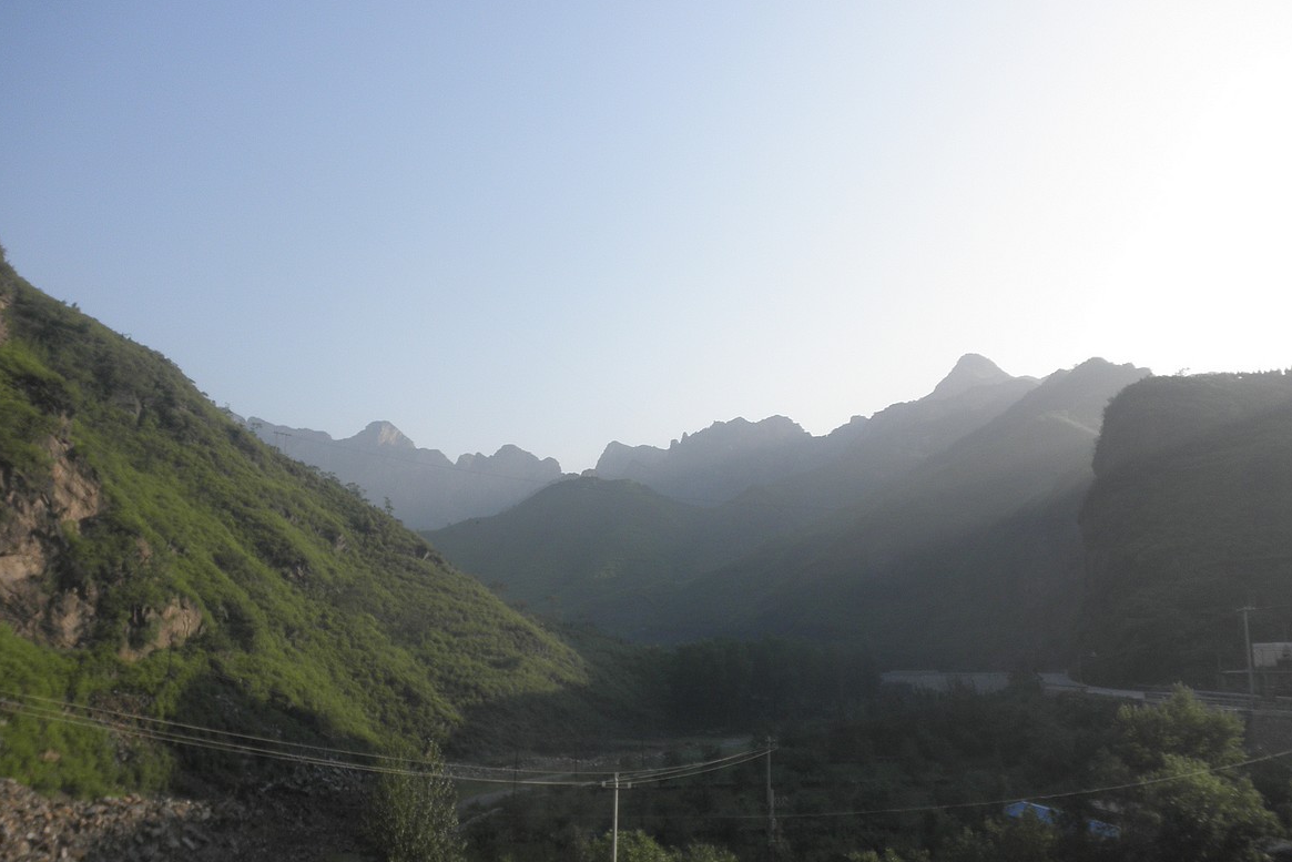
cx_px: 642
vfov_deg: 43.6
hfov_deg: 61.9
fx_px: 1077
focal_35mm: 30
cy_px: 438
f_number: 8.5
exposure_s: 1/80
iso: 64
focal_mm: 5
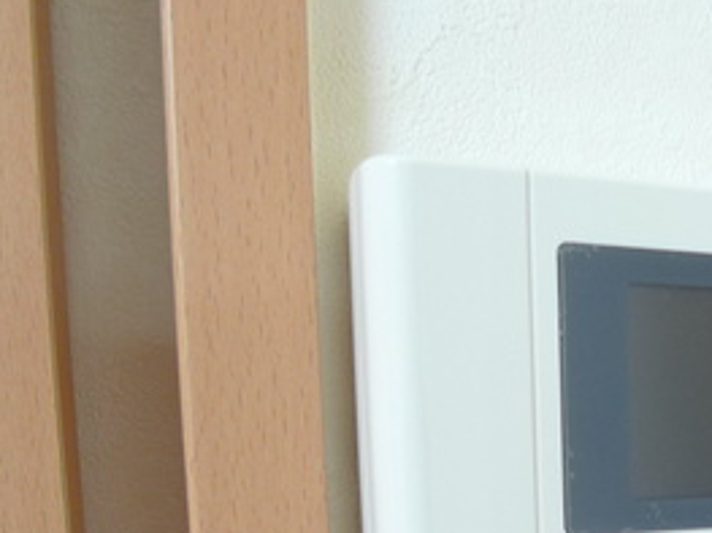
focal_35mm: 64
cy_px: 588
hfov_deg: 28.3
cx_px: 720
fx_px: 1316
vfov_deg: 21.7
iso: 200
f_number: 2
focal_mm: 5.1
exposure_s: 1/30
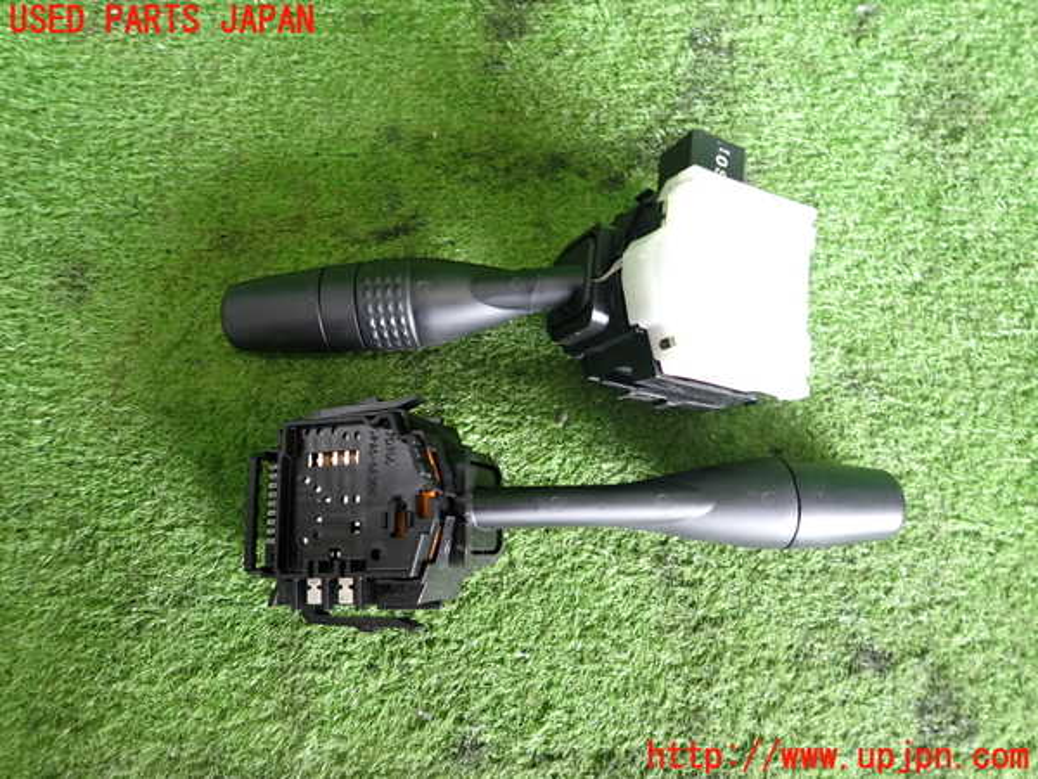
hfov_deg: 69.4
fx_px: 750
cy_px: 390
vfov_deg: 54.9
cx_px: 519
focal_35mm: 25
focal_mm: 4.5
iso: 250
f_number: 2
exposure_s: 1/30
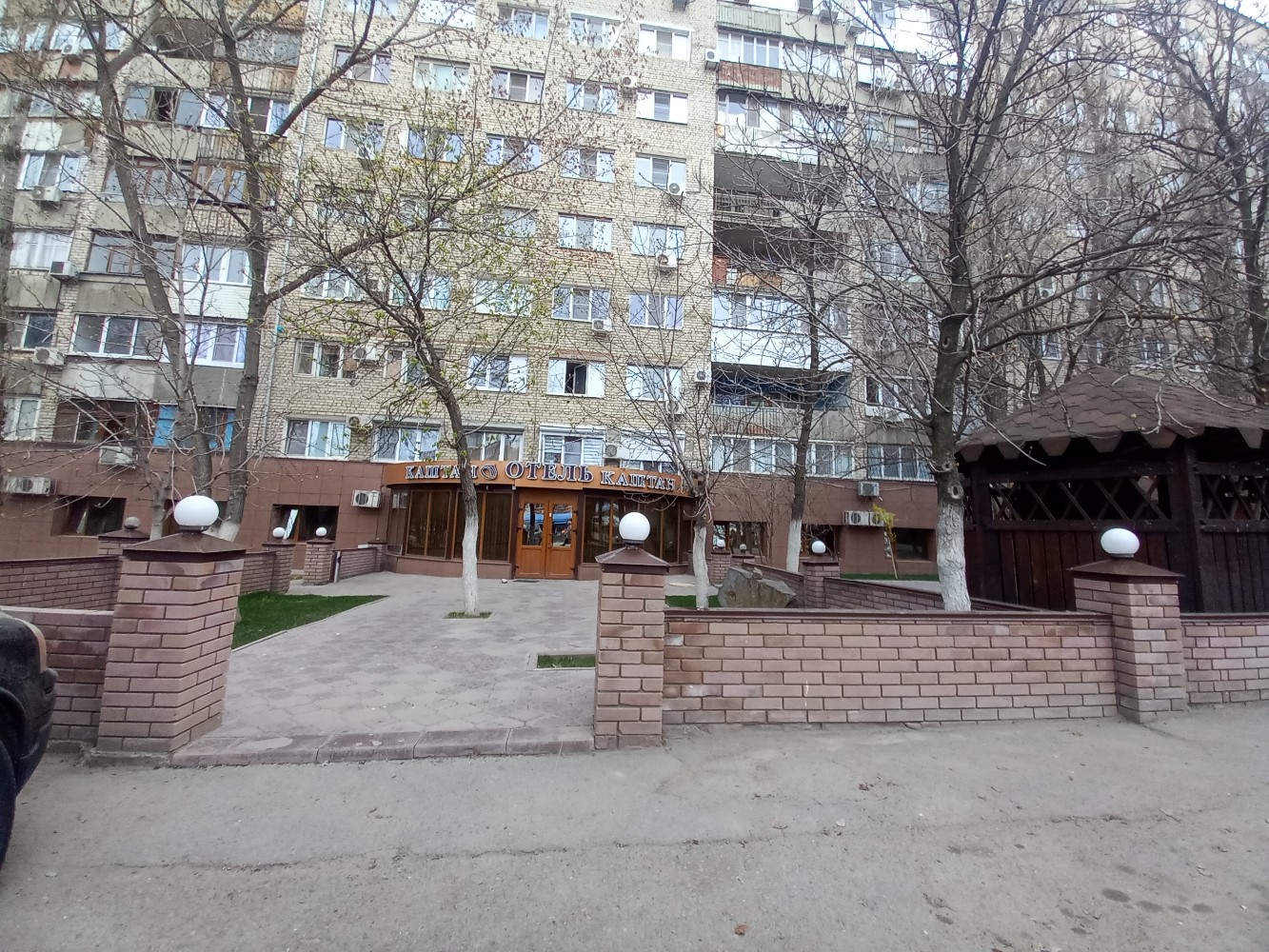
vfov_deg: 89.9
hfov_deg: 106.2
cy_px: 476
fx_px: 477
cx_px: 634
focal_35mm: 13
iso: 40
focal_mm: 1.13
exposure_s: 1/182
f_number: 2.2
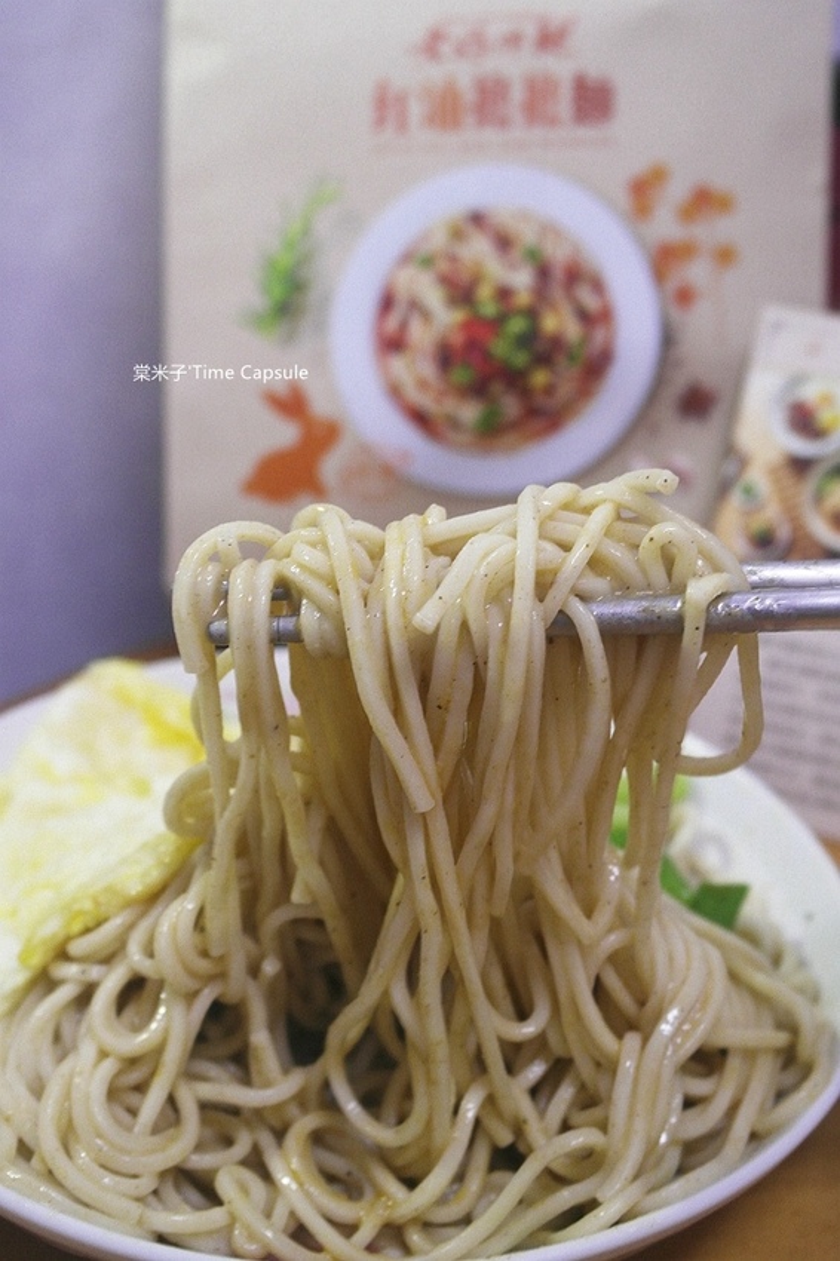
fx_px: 1856
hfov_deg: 25.5
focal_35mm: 53
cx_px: 420
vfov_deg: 37.5
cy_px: 630
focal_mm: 35
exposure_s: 1/25
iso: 800
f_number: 4.5
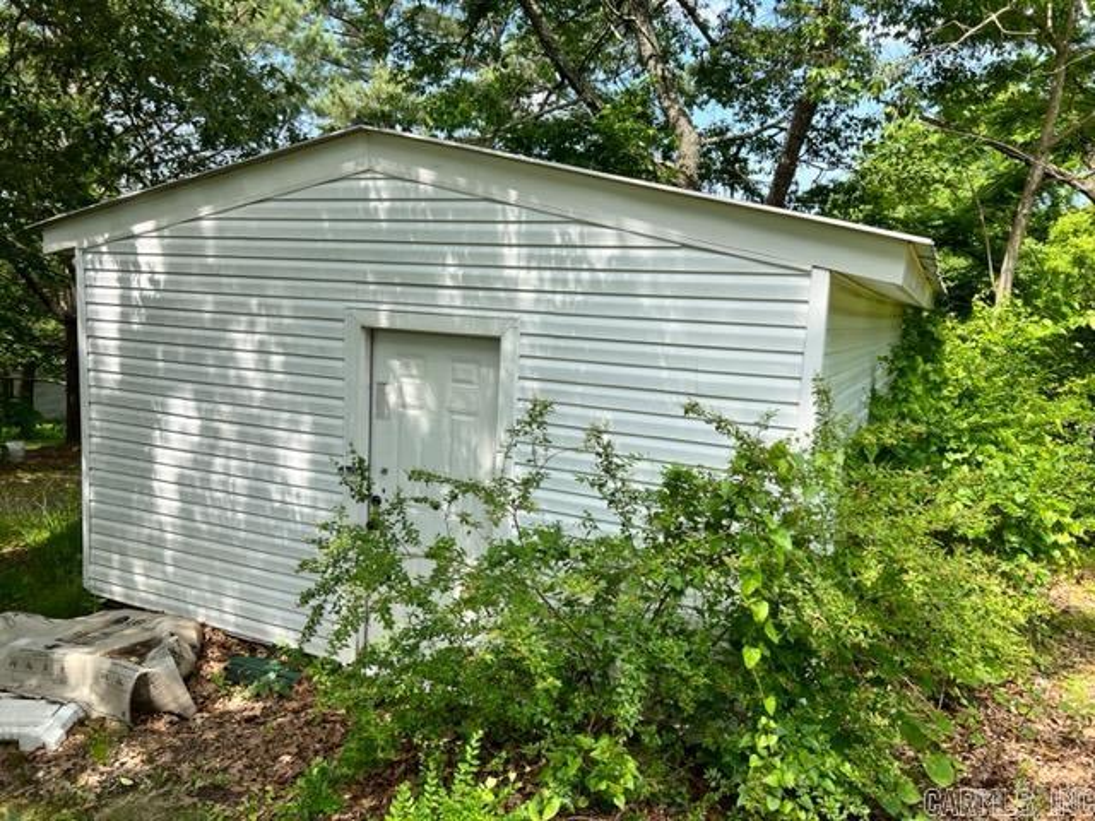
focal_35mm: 26
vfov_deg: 53.1
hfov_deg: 67.3
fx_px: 822
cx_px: 548
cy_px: 410
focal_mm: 5.7
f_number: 1.5
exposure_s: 1/1395
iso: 50
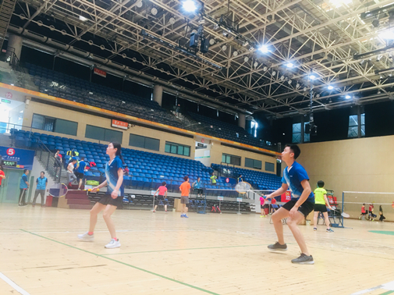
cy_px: 148
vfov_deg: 48.2
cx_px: 197
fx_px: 330
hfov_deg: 61.7
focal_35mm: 29
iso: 64
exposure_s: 1/33
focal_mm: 4.15
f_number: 2.2
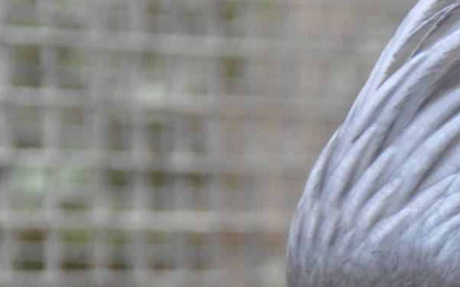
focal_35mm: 458
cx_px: 528
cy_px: 308
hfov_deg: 4.6
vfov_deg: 2.9
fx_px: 5738
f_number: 5.6
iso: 800
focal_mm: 112
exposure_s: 1/100
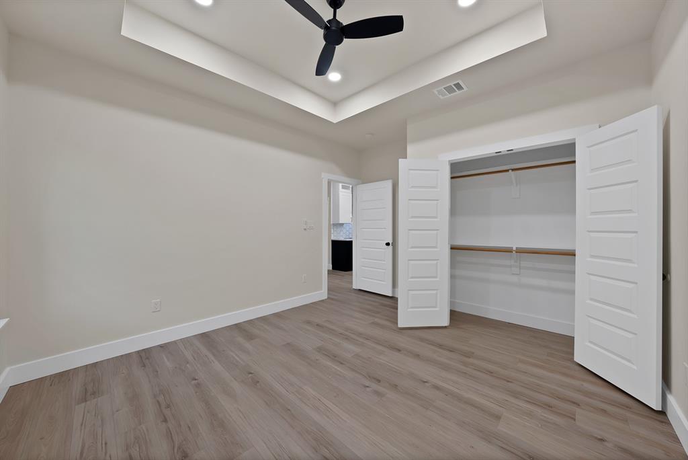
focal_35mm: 12
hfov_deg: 112.6
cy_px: 230
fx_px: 229
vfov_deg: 90.1
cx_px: 344
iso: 640
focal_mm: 12
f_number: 9
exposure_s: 1/5
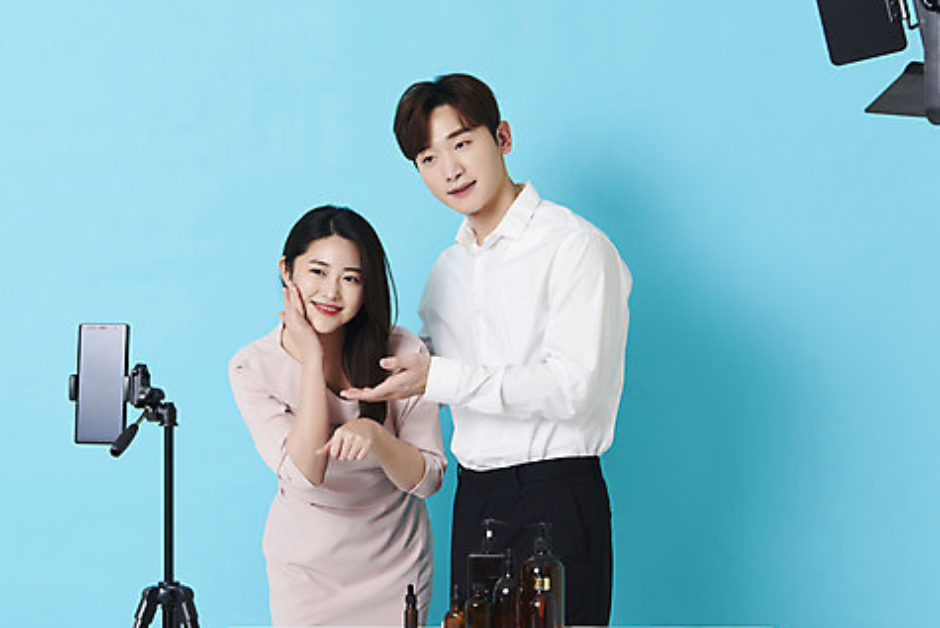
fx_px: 2142
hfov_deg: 24.8
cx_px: 454
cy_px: 319
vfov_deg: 16.7
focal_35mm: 82
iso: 100
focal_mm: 65
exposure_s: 1/125
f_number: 13
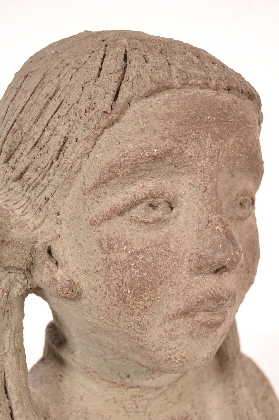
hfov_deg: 31.8
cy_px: 210
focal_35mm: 42
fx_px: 489
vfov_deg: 46.4
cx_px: 140
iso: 200
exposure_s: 1/15
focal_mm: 28
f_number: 5.6
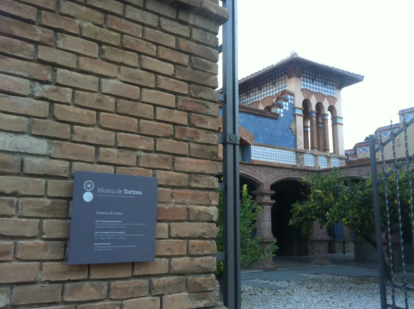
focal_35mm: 36
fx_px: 430
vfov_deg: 39.6
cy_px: 158
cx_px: 206
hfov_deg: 51.4
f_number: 2.8
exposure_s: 1/24
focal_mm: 3.85
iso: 80
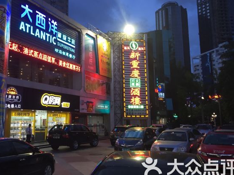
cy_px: 78
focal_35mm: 37
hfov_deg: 50.0
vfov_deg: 38.6
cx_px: 99
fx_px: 250
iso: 80
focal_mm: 4.15
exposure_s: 1/33
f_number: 2.2
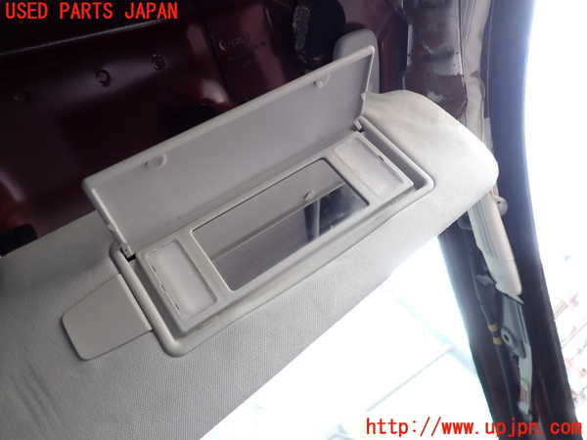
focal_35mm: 25
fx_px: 424
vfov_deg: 54.9
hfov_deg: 69.4
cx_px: 294
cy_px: 220
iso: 125
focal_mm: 4.5
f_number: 2
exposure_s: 1/60
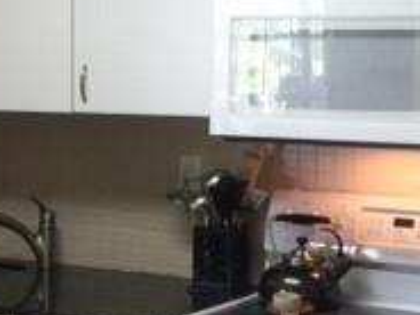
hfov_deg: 19.3
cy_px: 219
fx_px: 1225
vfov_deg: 14.6
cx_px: 112
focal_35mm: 101
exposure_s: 1/30
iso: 50
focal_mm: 4.15
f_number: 2.2
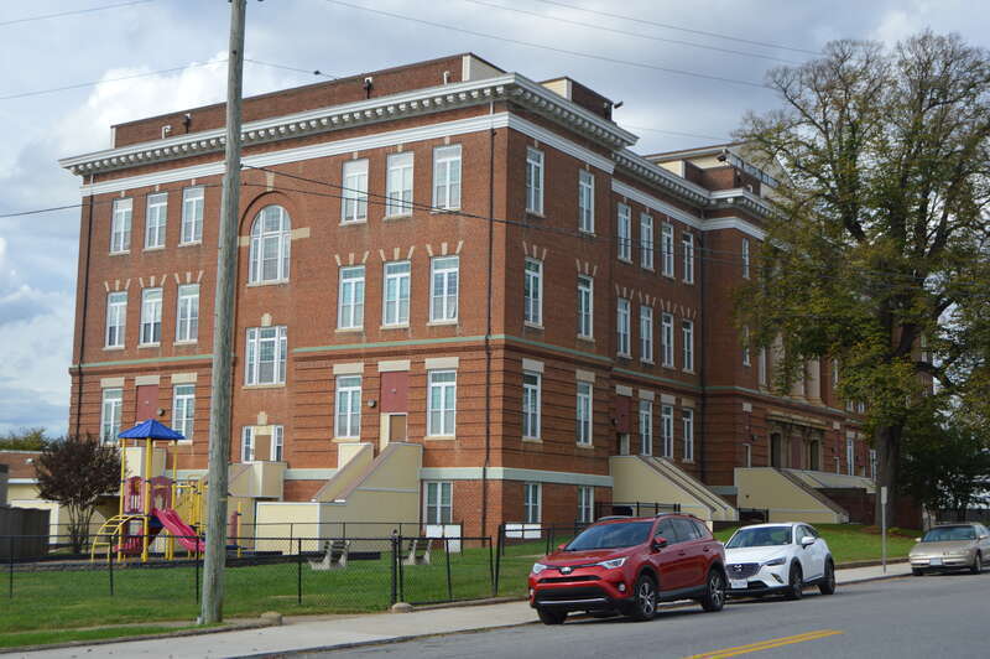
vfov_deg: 28.0
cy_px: 330
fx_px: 1319
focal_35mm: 48
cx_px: 495
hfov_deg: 41.1
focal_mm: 32
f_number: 9
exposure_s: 1/320
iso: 100
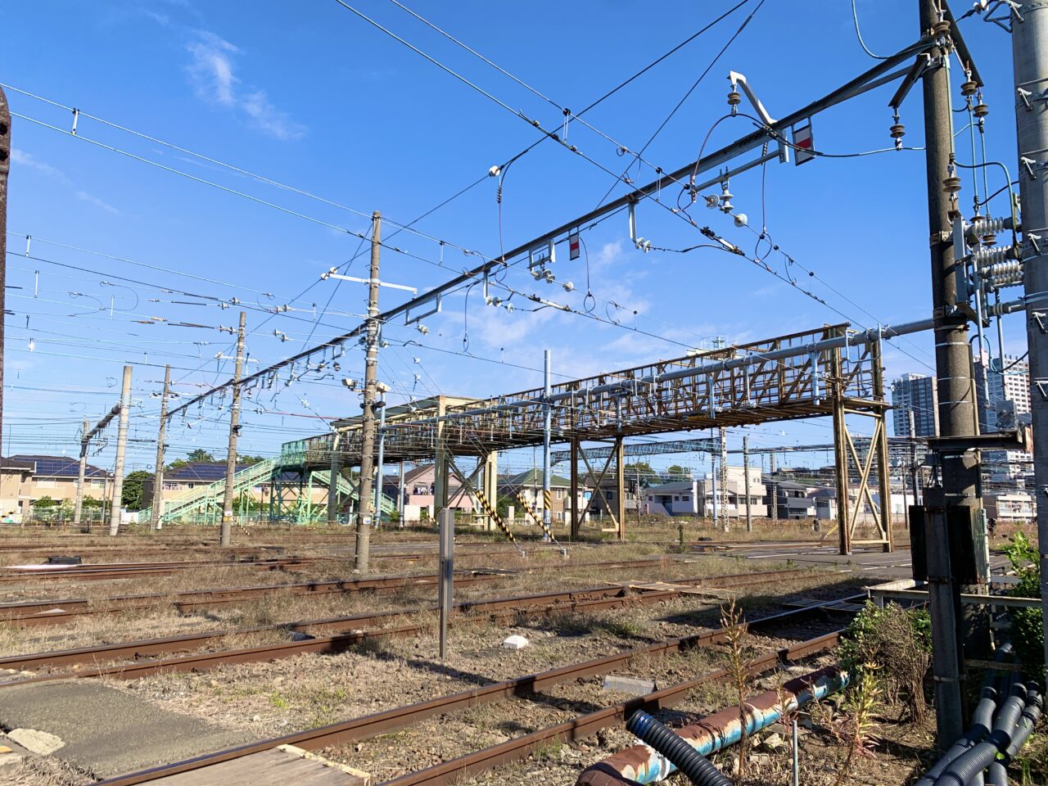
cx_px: 524
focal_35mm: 26
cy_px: 393
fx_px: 787
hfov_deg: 67.3
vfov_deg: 53.1
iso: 25
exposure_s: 1/2160
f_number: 1.8
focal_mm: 4.25
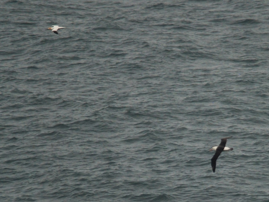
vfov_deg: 1.8
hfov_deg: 2.4
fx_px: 6304
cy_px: 101
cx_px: 143
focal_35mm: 811
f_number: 6.3
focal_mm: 500
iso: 250
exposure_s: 1/500
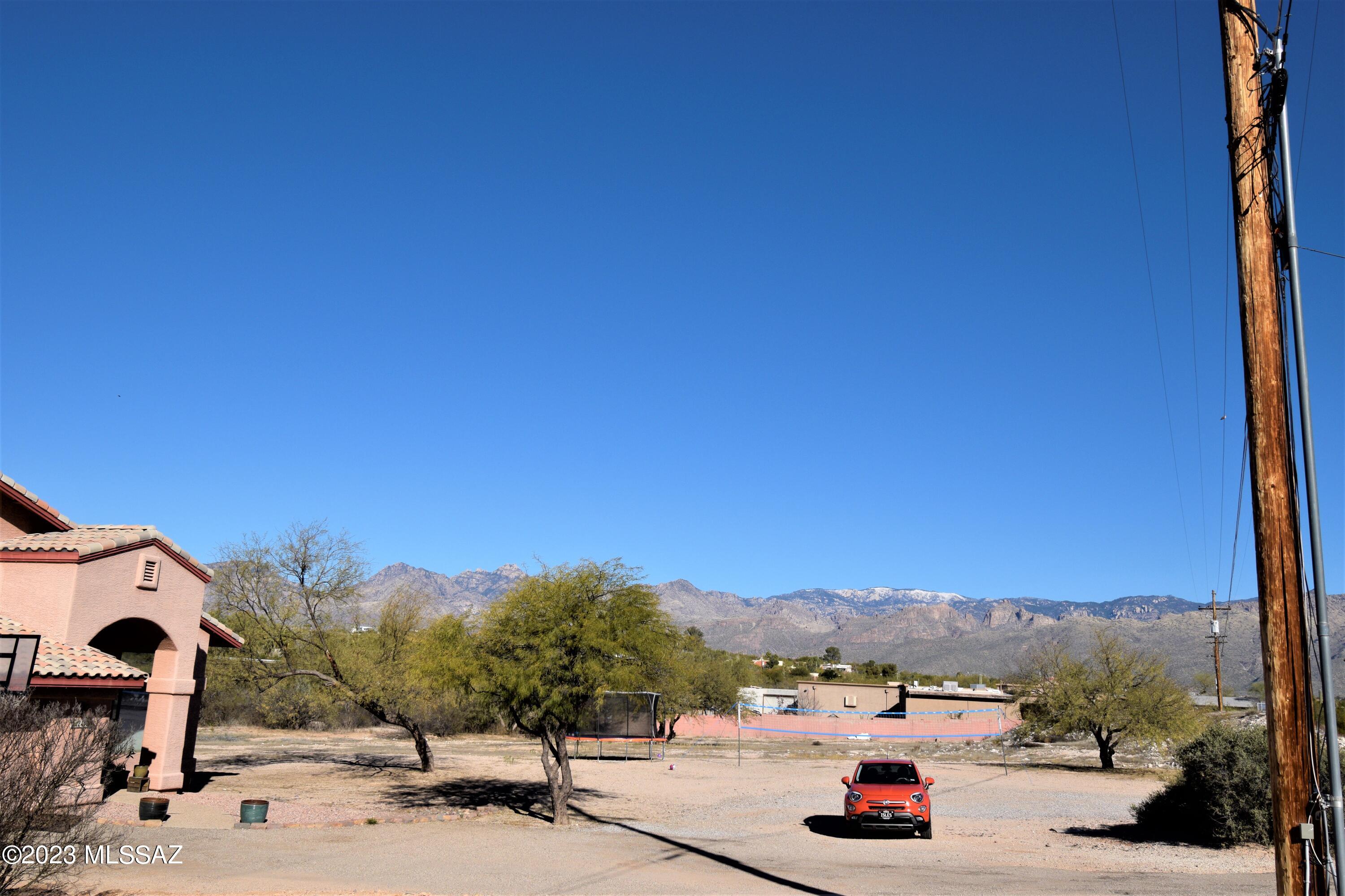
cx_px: 672
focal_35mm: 30
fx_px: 1121
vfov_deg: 43.6
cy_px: 448
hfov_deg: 61.9
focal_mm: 20
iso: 200
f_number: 11
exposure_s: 1/500
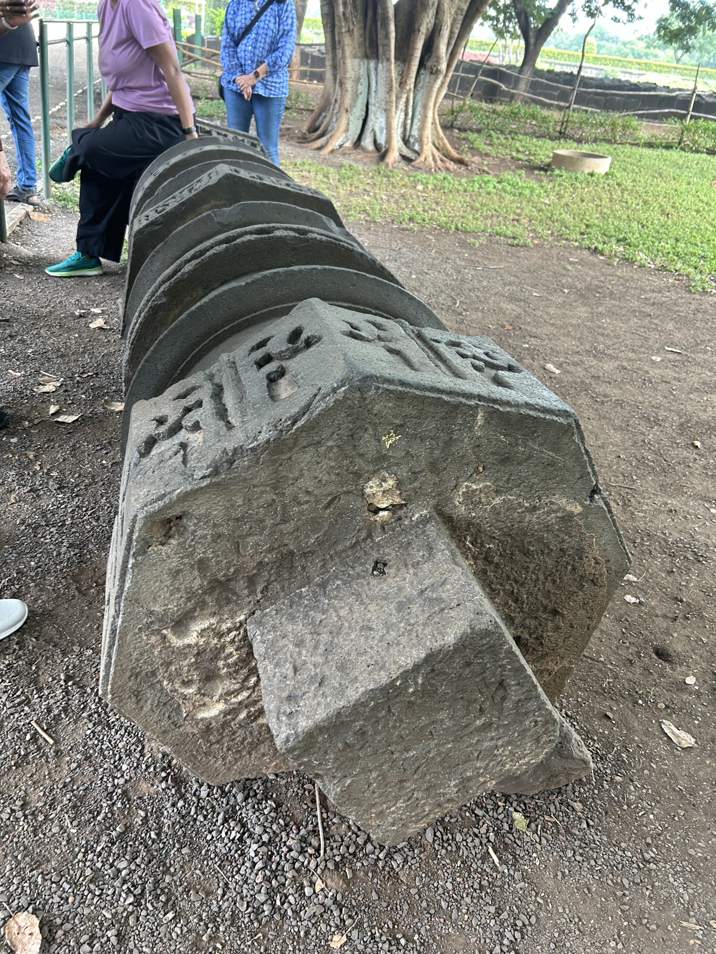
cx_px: 358
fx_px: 717
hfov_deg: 53.1
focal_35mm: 26
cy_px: 477
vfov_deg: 67.3
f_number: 1.5
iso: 125
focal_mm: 5.7
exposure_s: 1/85
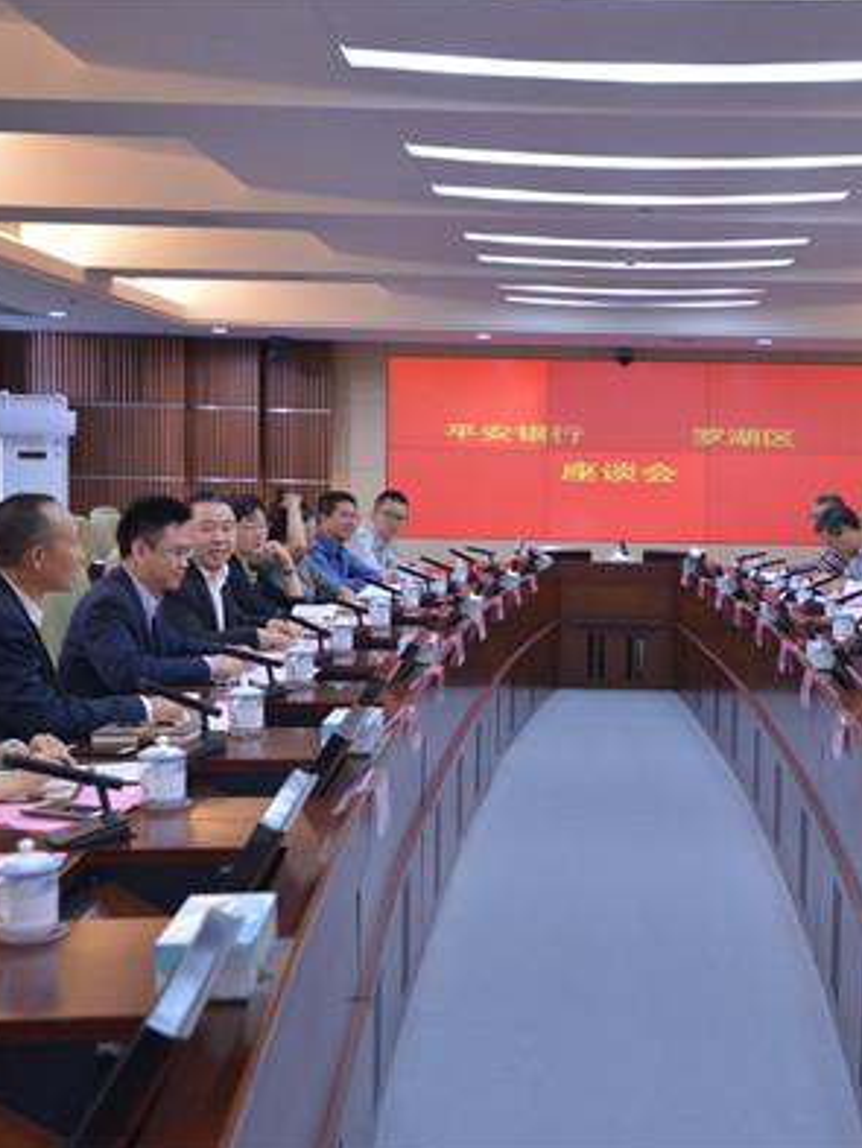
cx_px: 619
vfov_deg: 40.4
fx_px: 1560
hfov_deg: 30.5
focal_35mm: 47
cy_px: 573
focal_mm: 32
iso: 1000
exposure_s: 1/50
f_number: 3.5
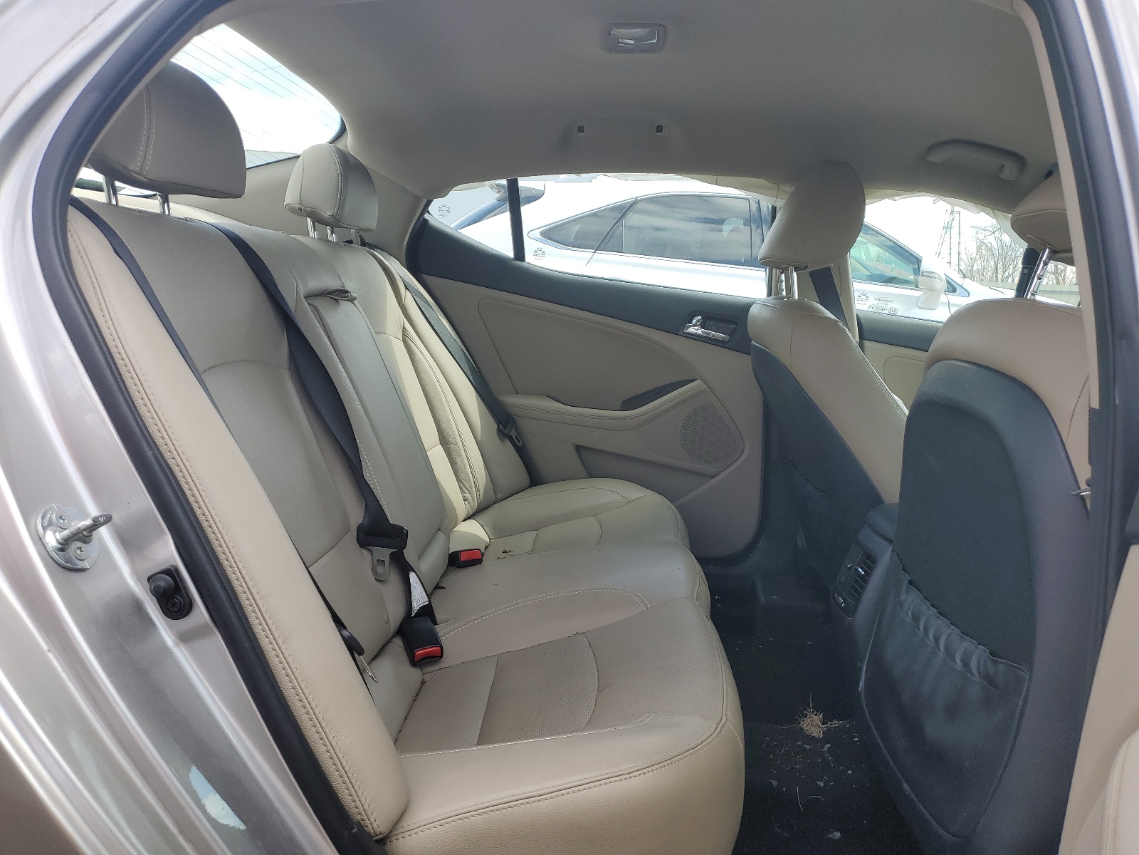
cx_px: 570
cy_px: 428
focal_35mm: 26
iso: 50
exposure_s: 1/714
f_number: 1.5
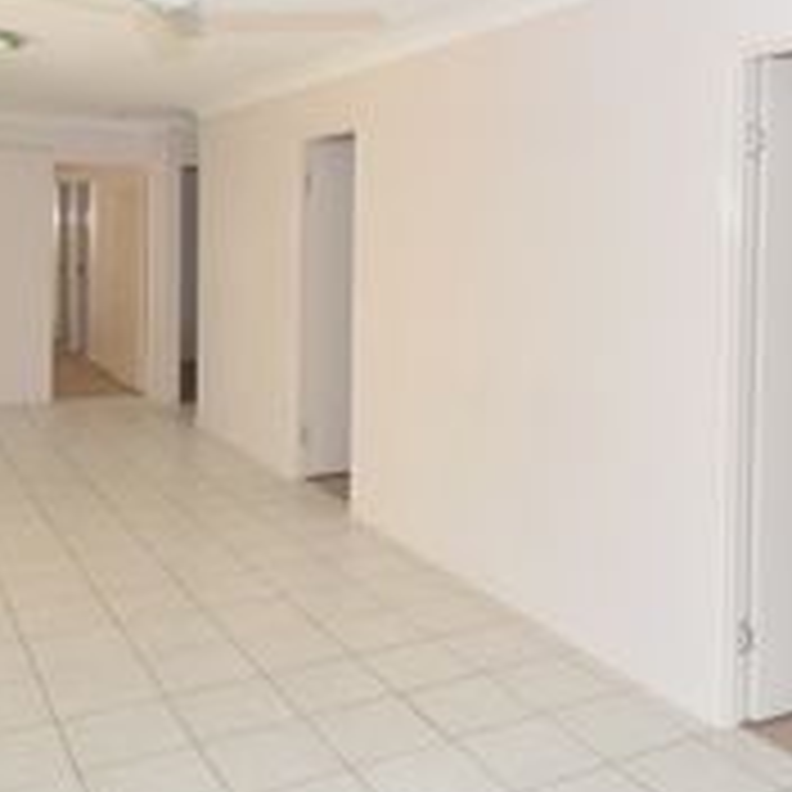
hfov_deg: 48.4
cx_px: 356
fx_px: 880
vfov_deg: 48.1
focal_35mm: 34
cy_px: 304
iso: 200
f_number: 5
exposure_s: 1/100
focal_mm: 10
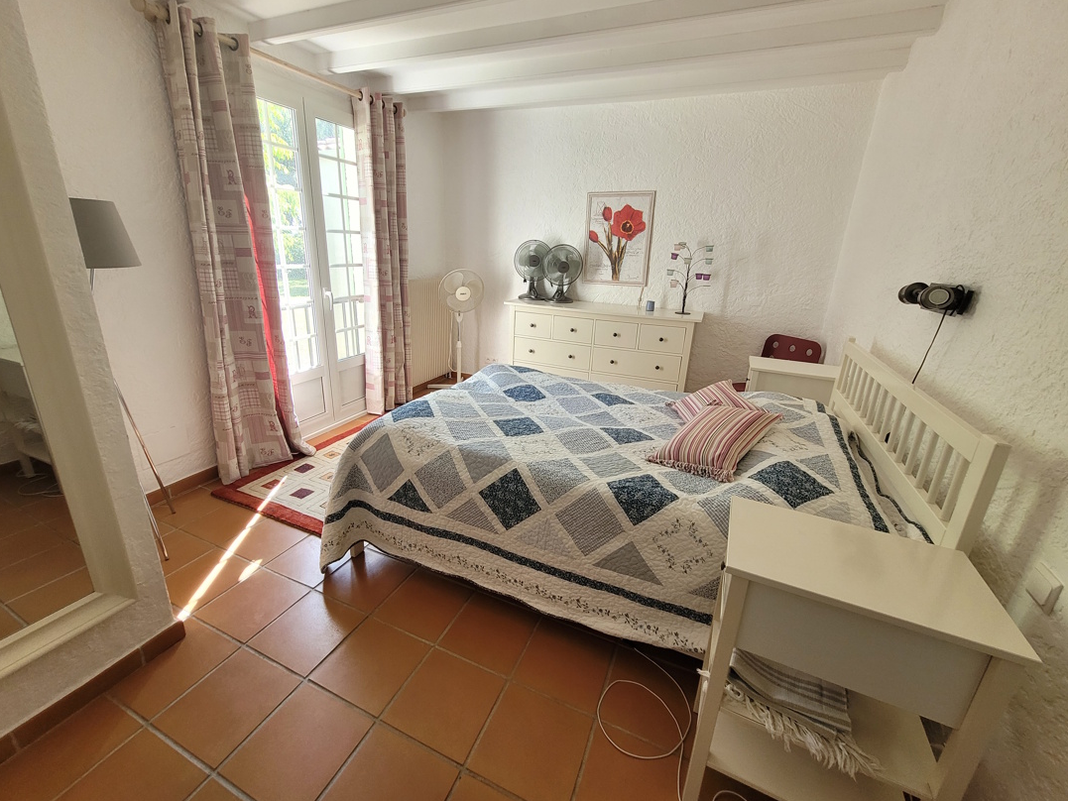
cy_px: 378
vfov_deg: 85.6
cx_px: 522
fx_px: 432
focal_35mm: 14
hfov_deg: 102.0
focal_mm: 1.74
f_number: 2.2
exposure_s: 1/50
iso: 125
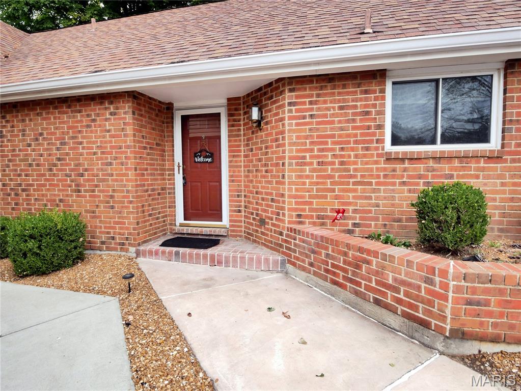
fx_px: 271
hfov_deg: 87.7
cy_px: 196
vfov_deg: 71.6
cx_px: 260
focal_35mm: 18
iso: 800
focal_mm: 9
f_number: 6.3
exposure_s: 1/250
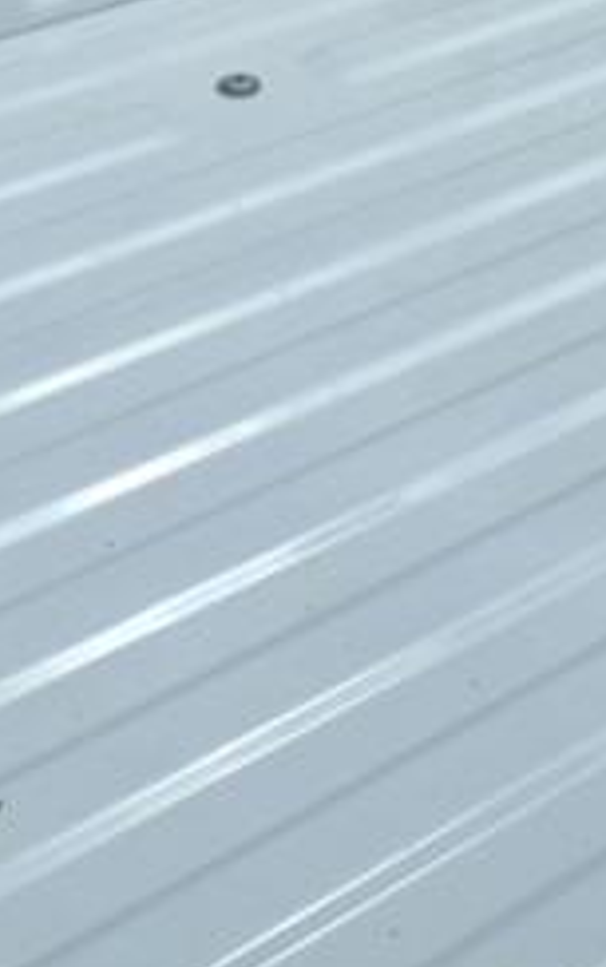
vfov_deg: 26.3
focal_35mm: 75
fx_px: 1977
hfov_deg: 17.1
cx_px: 558
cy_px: 40
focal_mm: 3.58
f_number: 1.9
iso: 40
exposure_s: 1/5000
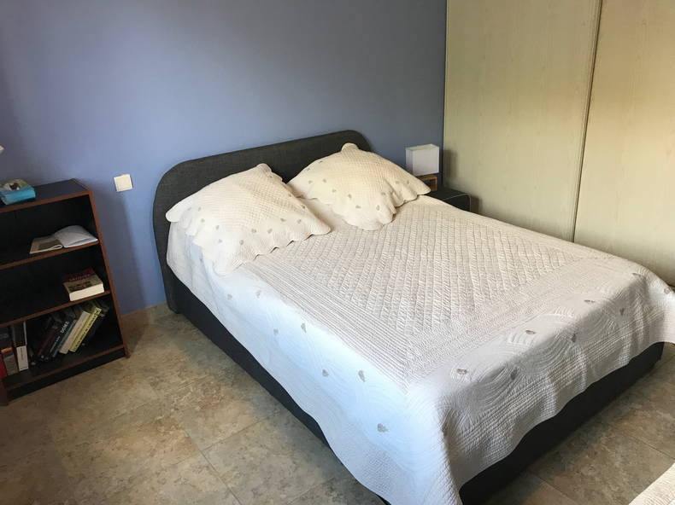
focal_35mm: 28
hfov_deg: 63.5
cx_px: 338
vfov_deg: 49.7
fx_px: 546
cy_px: 252
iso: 32
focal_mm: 3.99
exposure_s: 1/33
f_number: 1.8
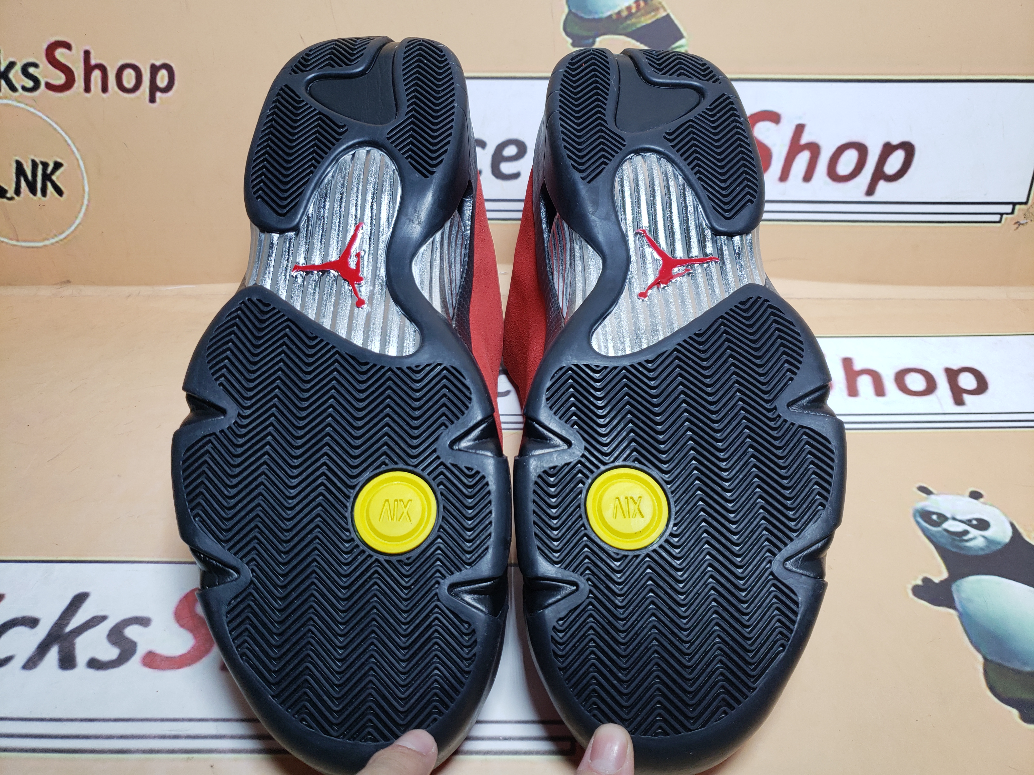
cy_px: 388
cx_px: 517
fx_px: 777
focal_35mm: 26
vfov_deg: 53.1
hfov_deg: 67.3
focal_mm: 4.3
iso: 50
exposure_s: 1/403
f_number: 1.5
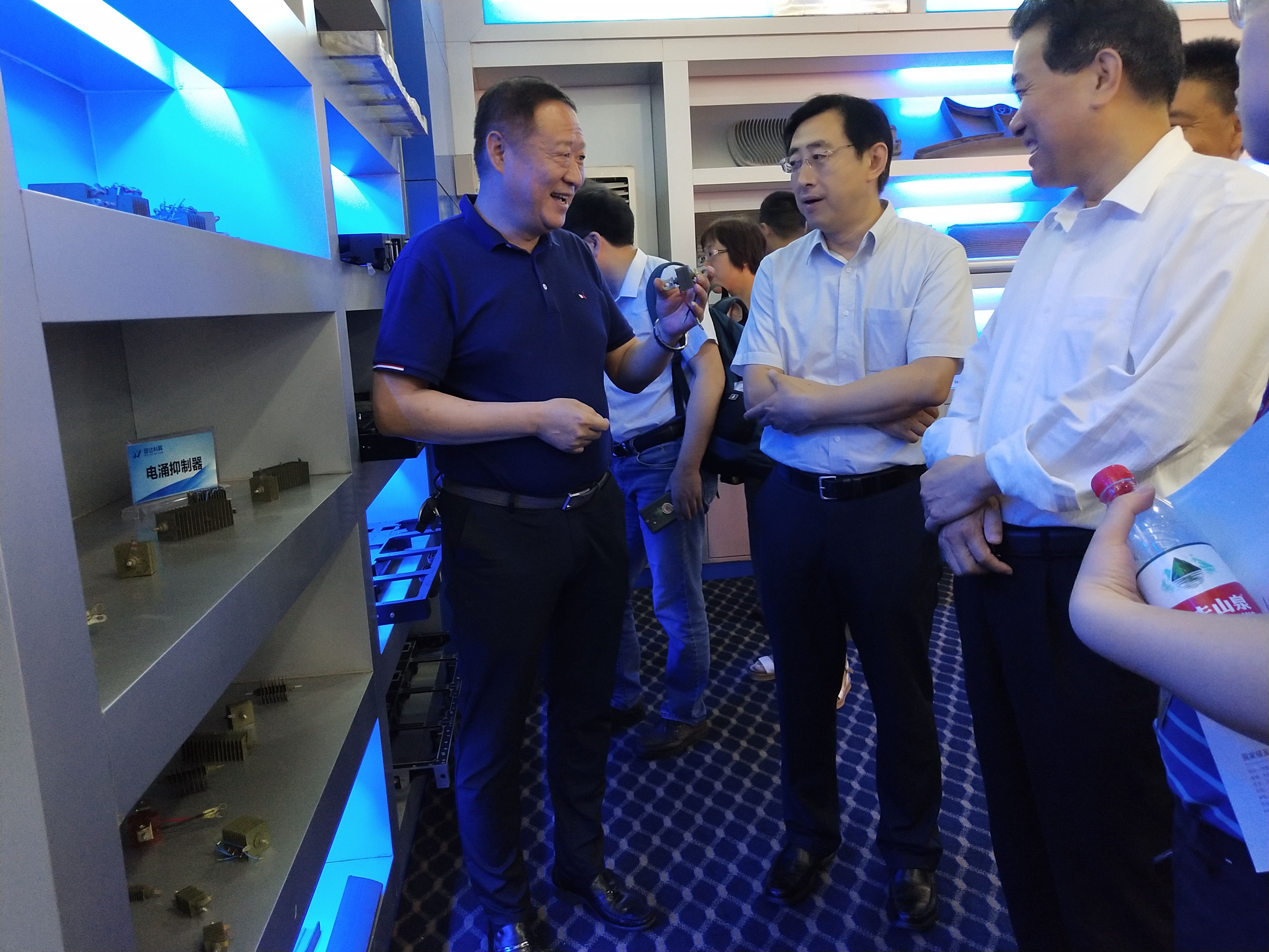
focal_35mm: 30
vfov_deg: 46.8
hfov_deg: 60.0
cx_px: 634
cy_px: 476
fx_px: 1100
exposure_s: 1/33.3
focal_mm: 3.95
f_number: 1.8
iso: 600
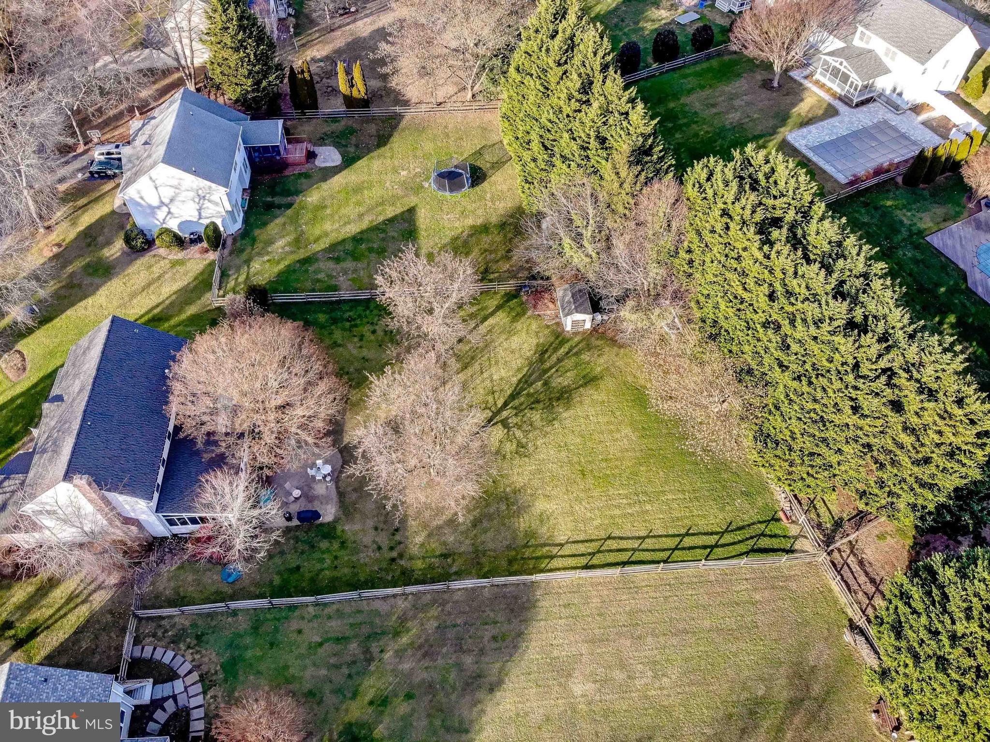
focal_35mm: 24
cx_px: 495
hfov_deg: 71.6
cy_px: 371
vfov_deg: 56.8
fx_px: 686
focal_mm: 4.5
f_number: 2.8
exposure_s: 1/25
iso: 200
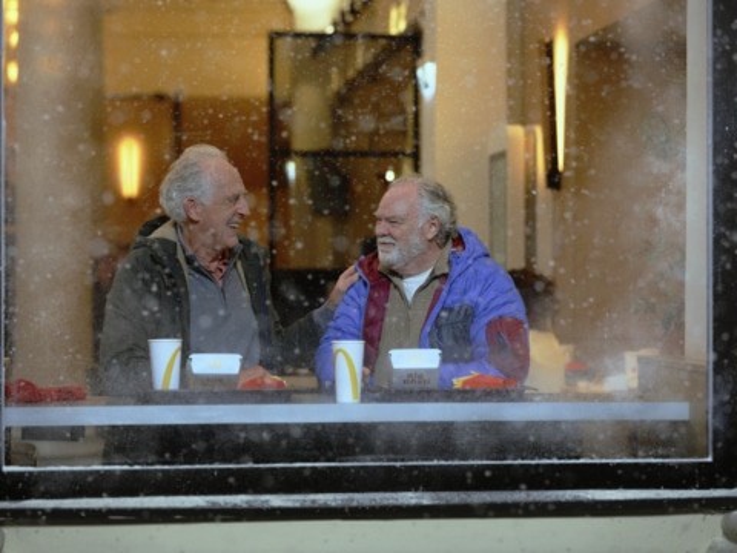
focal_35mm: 87
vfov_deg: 17.0
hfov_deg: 22.5
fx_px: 1852
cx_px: 368
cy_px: 276
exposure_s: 1/250
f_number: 3.6
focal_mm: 110
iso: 1250
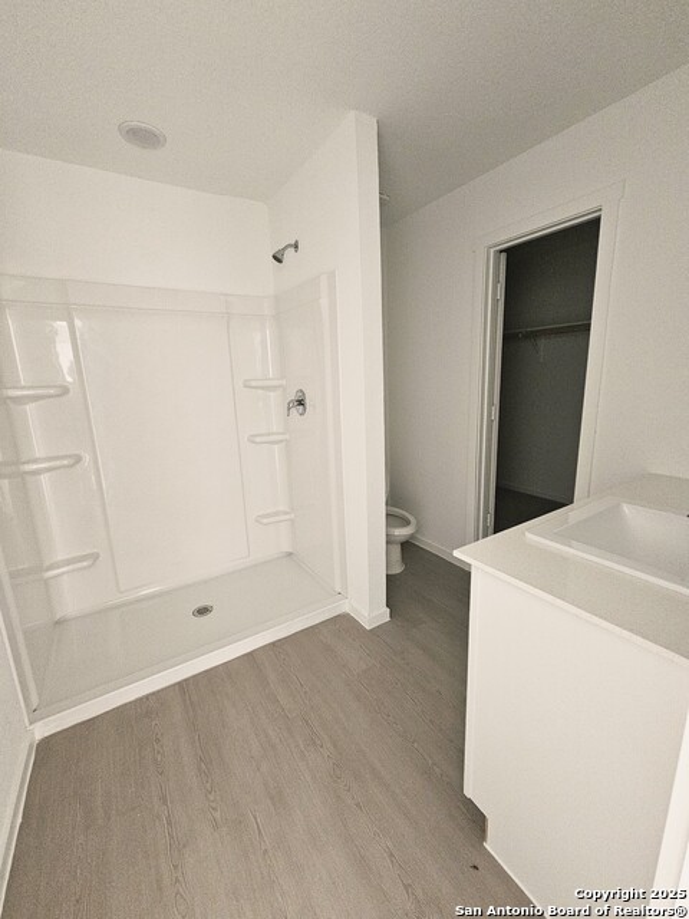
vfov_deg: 106.2
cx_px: 344
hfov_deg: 89.9
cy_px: 460
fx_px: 345
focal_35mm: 13
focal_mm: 2.2
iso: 640
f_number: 2.2
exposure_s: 1/100
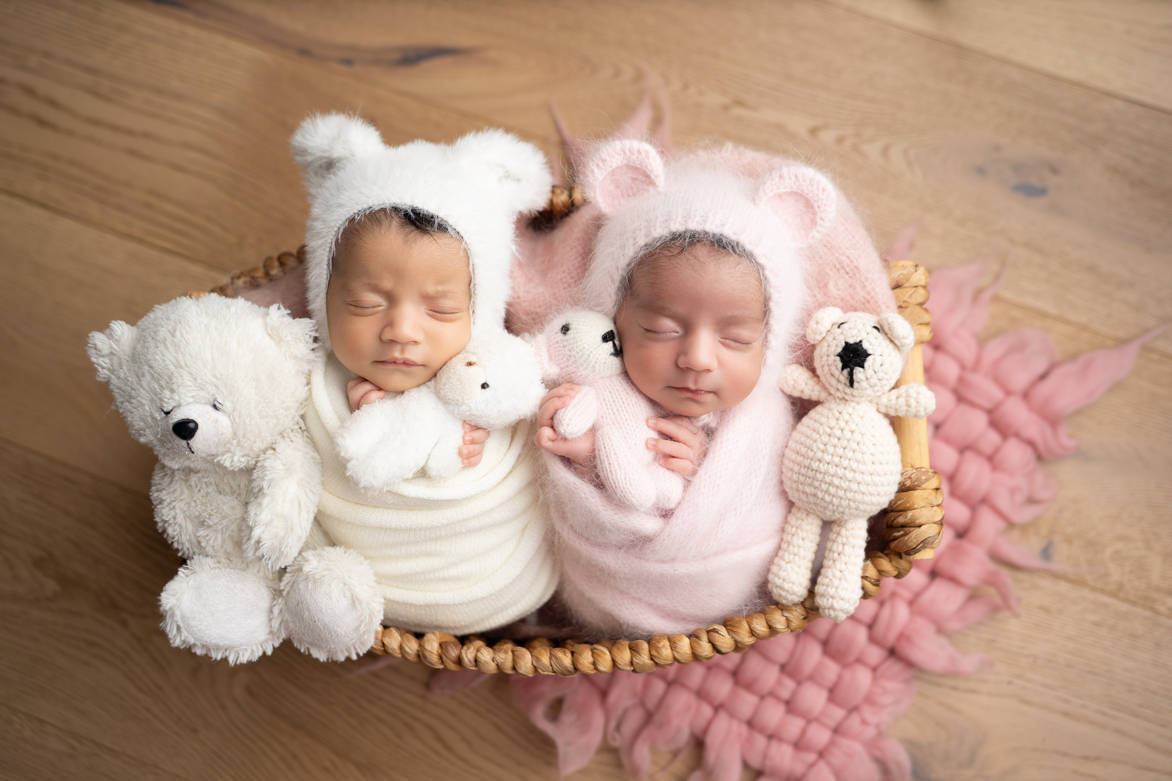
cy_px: 390
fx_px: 1139
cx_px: 586
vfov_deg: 37.9
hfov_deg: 54.4
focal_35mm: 35
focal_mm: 35
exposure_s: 1/200
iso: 100
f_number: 2.5
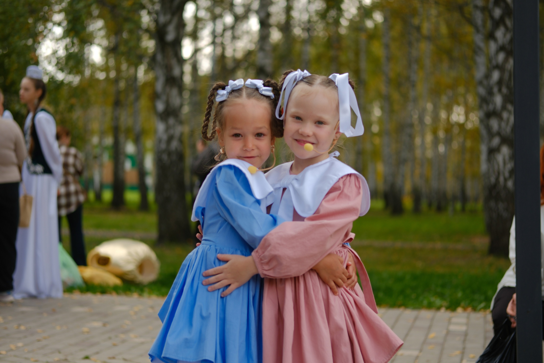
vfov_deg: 18.2
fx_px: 1133
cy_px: 182
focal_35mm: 75
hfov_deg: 27.0
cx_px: 272
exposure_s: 1/900
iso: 125
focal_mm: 50
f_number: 2
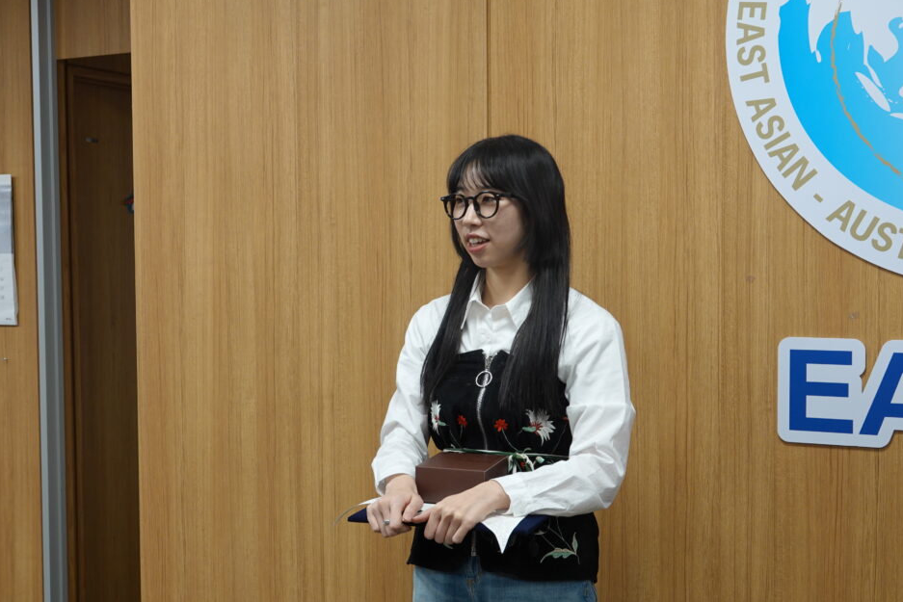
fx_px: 1179
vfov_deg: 28.6
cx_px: 459
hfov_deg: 41.9
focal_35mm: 47
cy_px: 323
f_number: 3.2
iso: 320
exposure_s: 1/50
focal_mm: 15.73
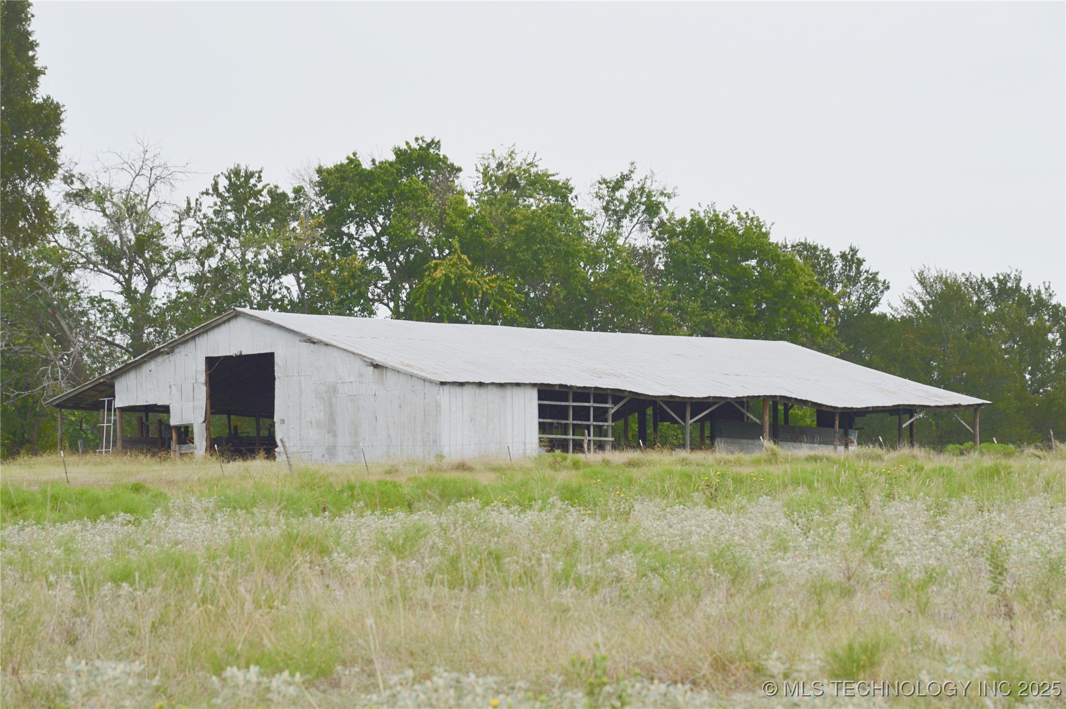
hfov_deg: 14.9
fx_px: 4082
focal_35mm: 138
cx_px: 533
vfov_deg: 9.9
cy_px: 354
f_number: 6.3
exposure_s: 1/160
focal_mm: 92
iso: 100
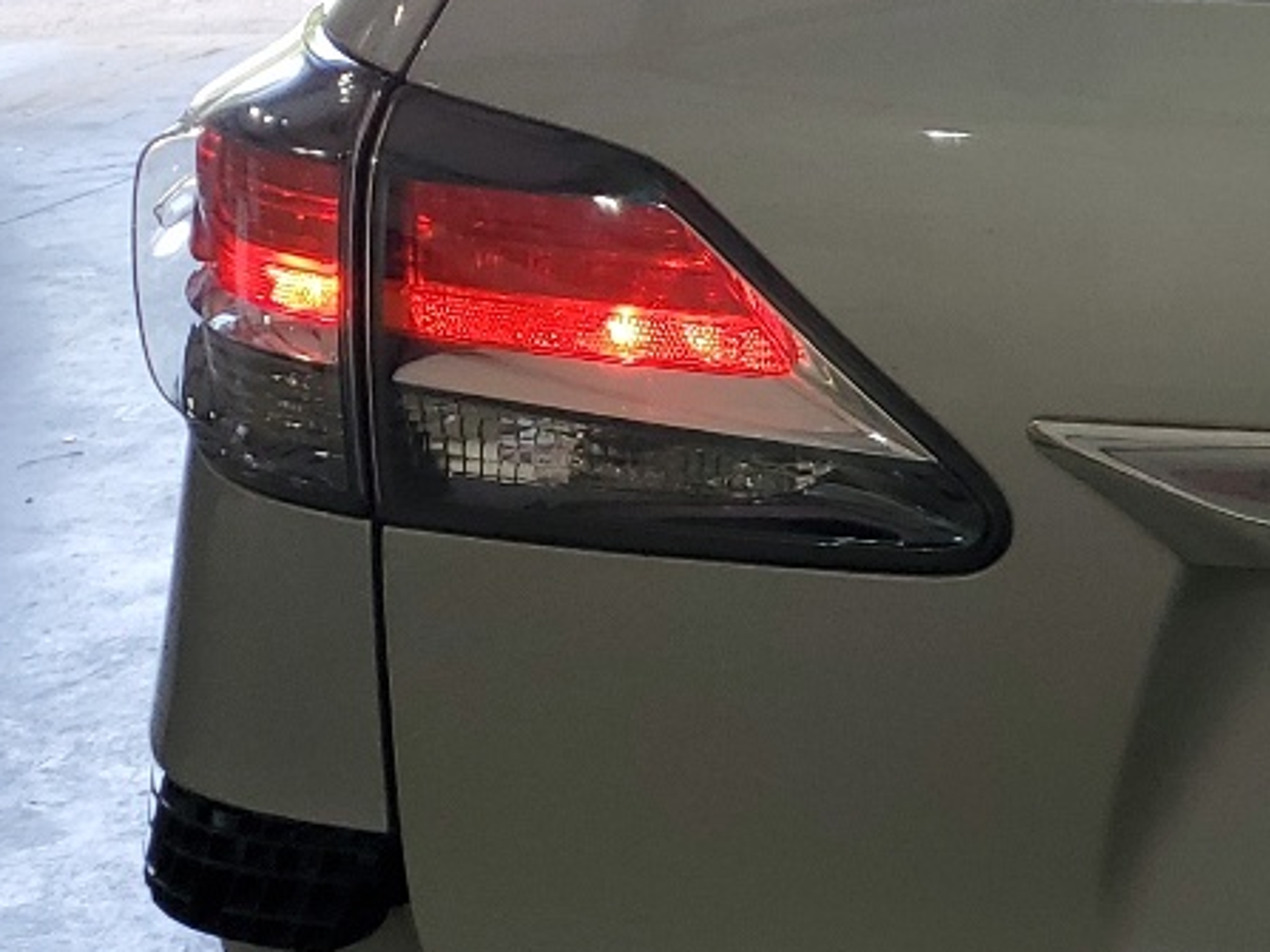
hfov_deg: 18.7
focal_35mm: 93
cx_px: 1895
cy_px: 378
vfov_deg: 15.9
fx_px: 3411
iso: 50
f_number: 1.5
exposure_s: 1/141
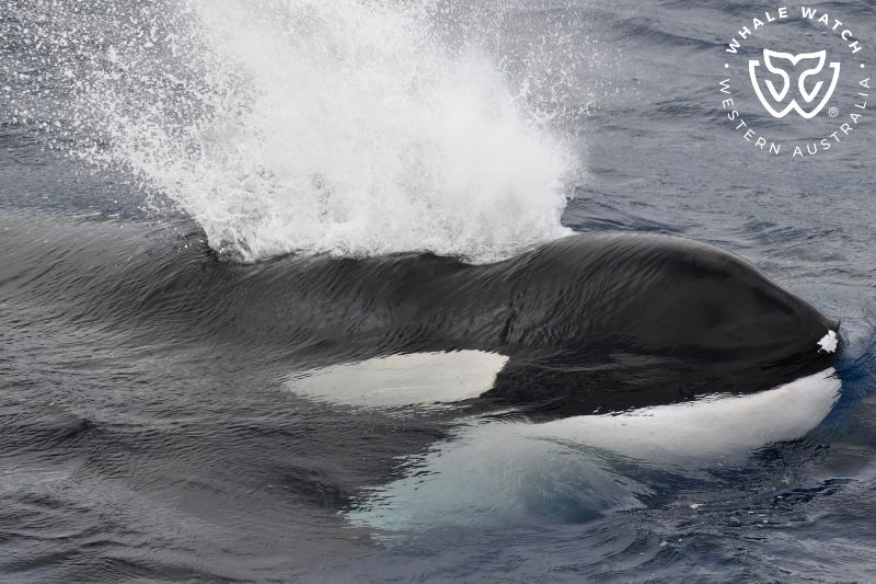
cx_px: 438
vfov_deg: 6.1
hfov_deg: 9.2
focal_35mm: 225
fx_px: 5474
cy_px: 292
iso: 400
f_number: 6.3
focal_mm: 150
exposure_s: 1/1600
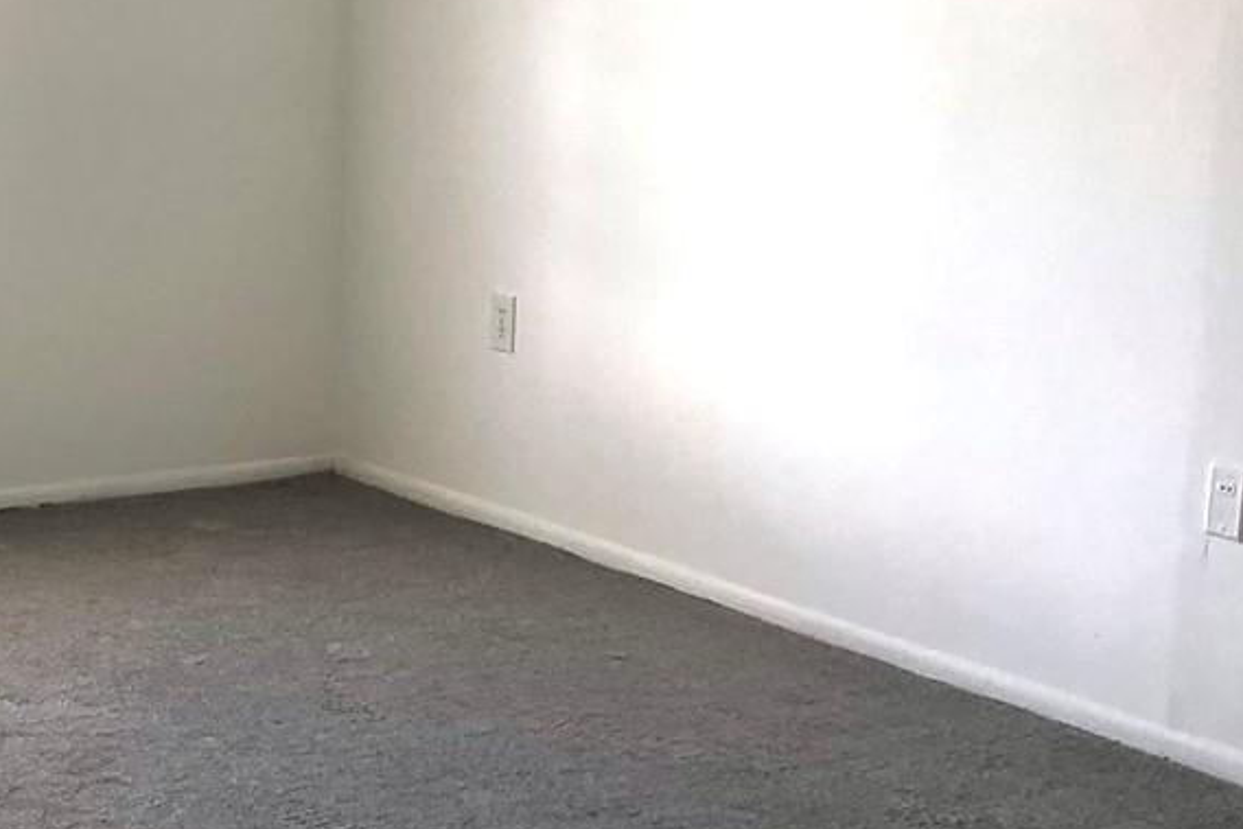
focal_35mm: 82
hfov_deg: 24.5
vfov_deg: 16.6
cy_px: 317
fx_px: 2832
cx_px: 306
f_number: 1.8
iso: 20
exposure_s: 1/40
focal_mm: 3.99
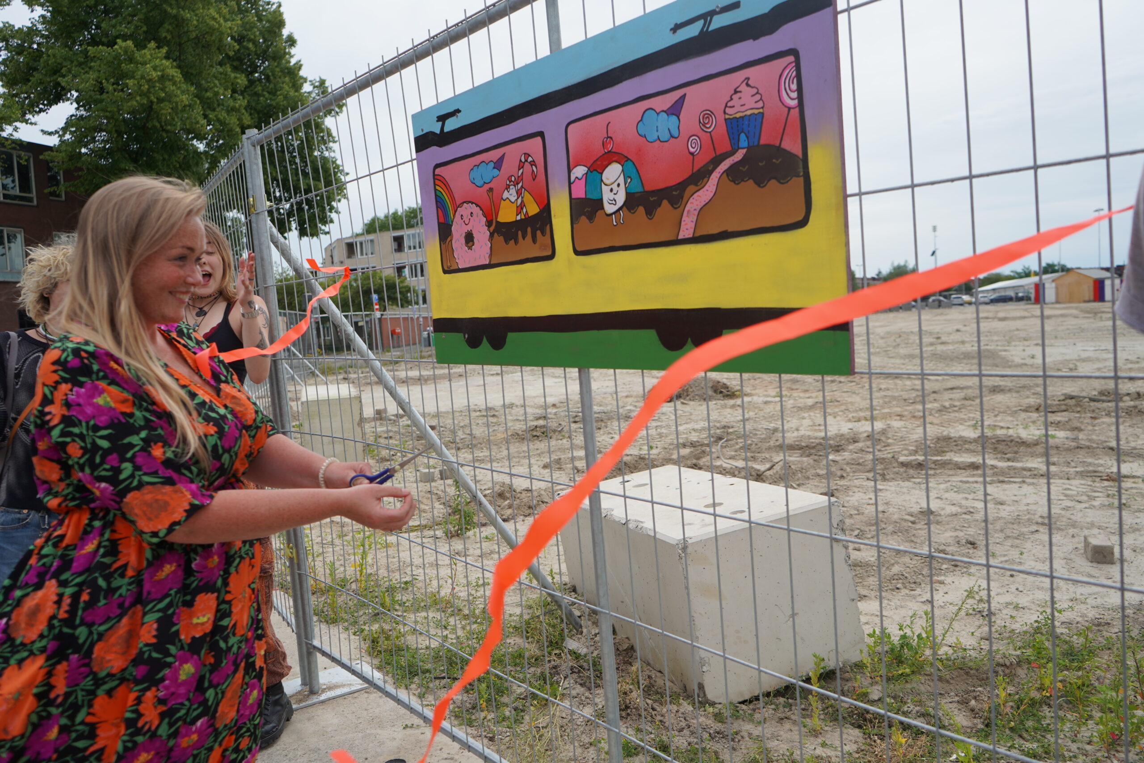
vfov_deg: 46.4
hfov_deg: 65.5
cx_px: 572
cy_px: 382
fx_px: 890
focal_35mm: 28
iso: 100
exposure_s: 1/640
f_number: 4.5
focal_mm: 28
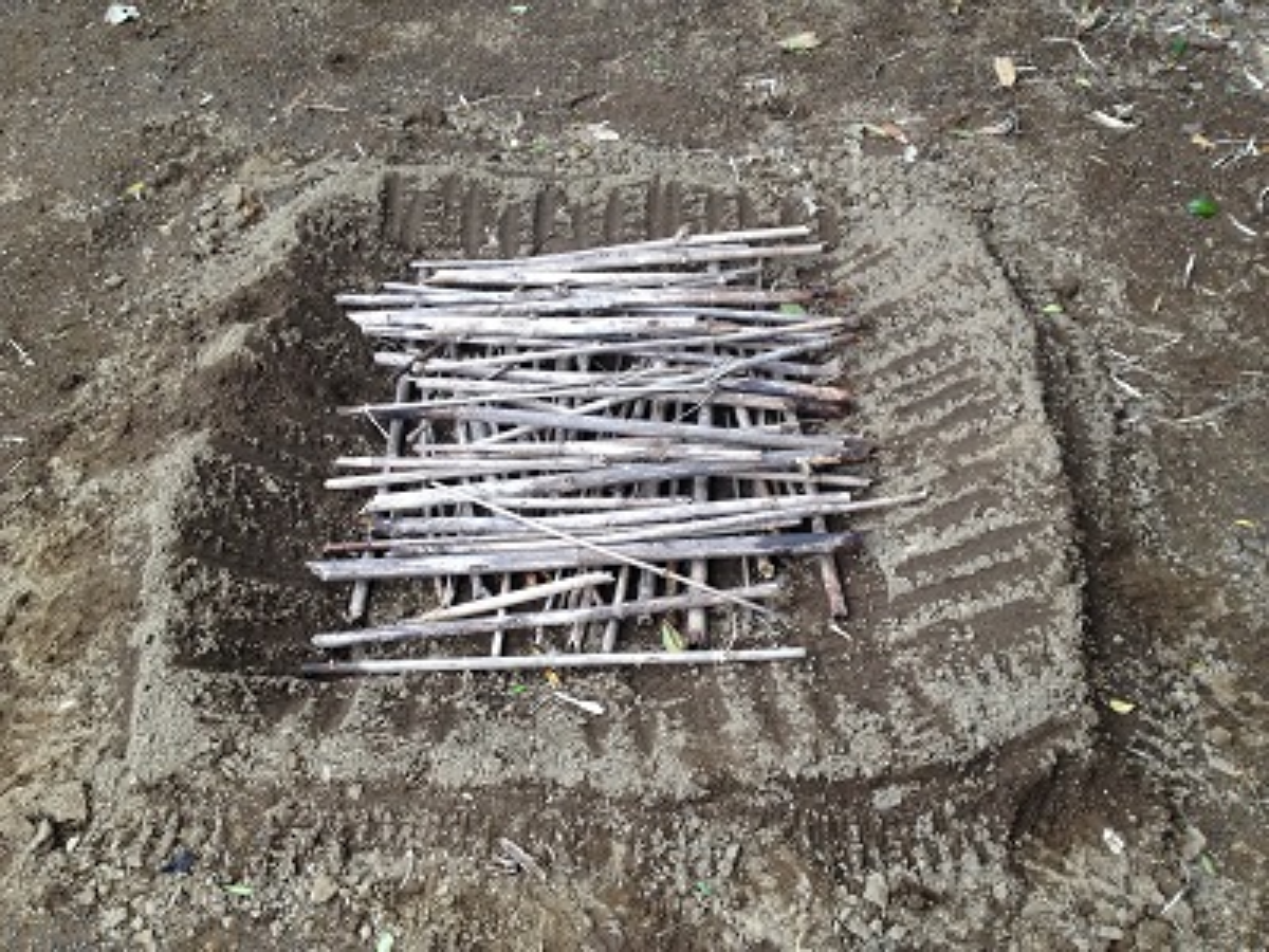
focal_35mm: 35
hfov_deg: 52.6
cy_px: 476
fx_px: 1283
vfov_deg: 40.7
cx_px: 634
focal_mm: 4.28
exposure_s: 1/120
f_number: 2.4
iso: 100
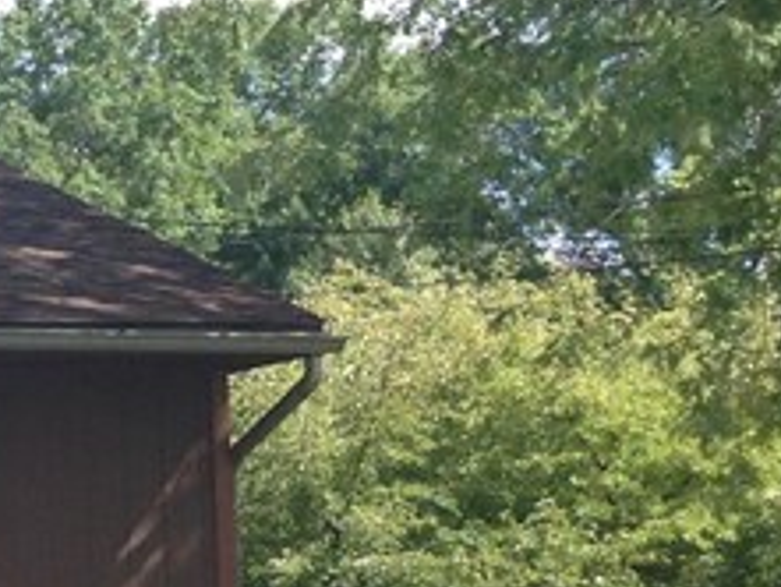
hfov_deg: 11.2
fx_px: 3454
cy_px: 506
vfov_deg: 9.7
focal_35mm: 153
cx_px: -954
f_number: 2.4
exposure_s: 1/475
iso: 50
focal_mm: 4.12
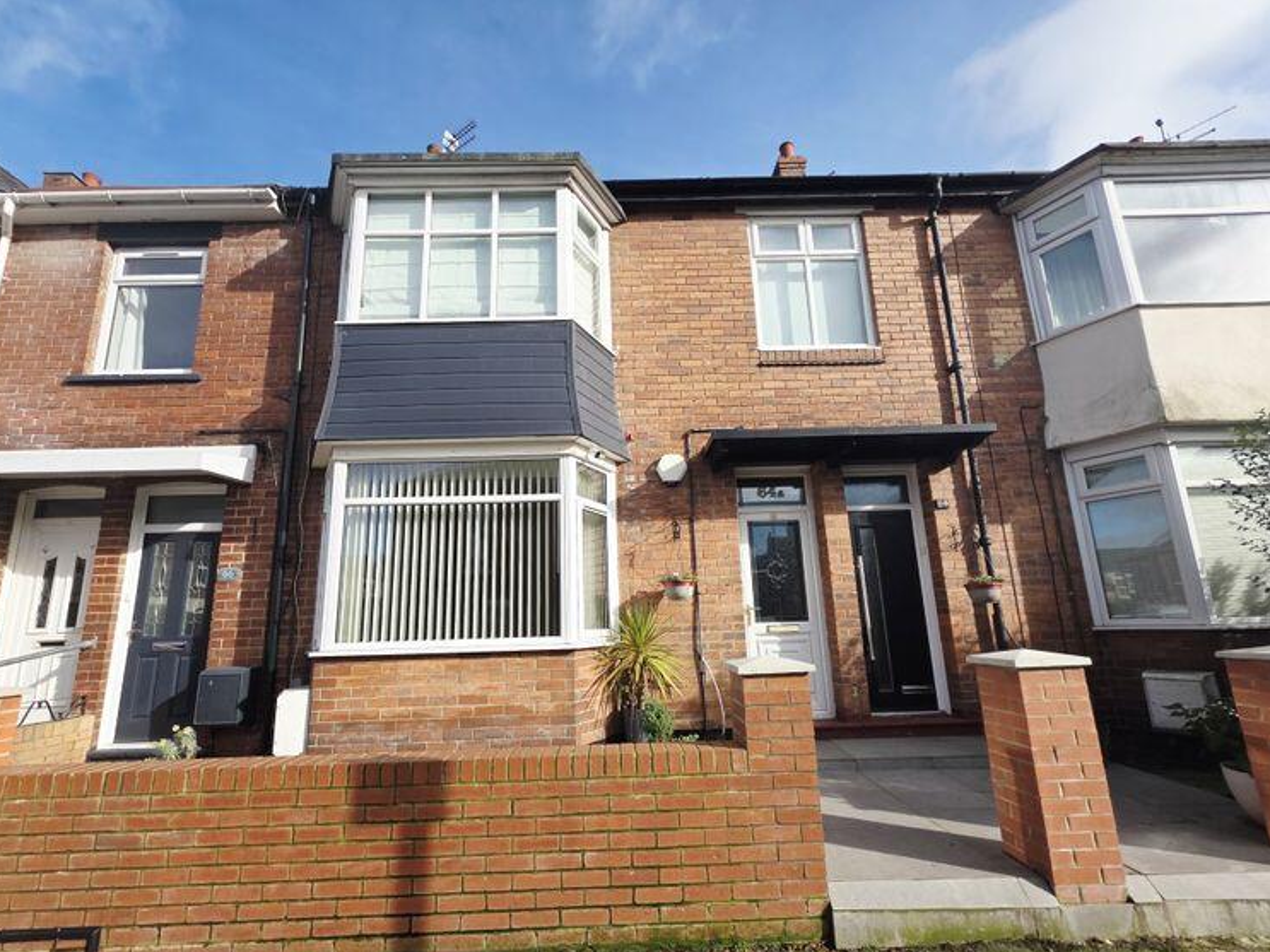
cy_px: 509
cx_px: 619
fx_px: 514
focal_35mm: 14
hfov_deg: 102.0
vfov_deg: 85.5
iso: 40
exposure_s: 1/1894
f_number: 1.9
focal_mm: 2.2
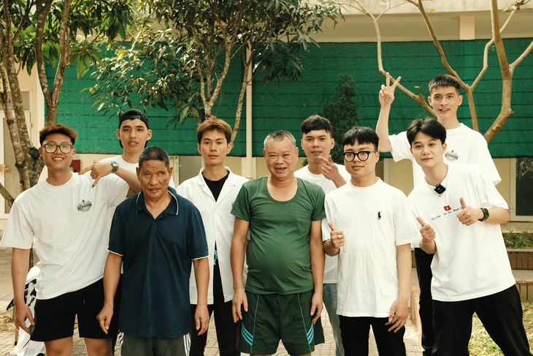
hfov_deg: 39.6
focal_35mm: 50
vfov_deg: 27.0
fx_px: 740
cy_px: 178
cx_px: 266
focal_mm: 33
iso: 400
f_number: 5.6
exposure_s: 1/125
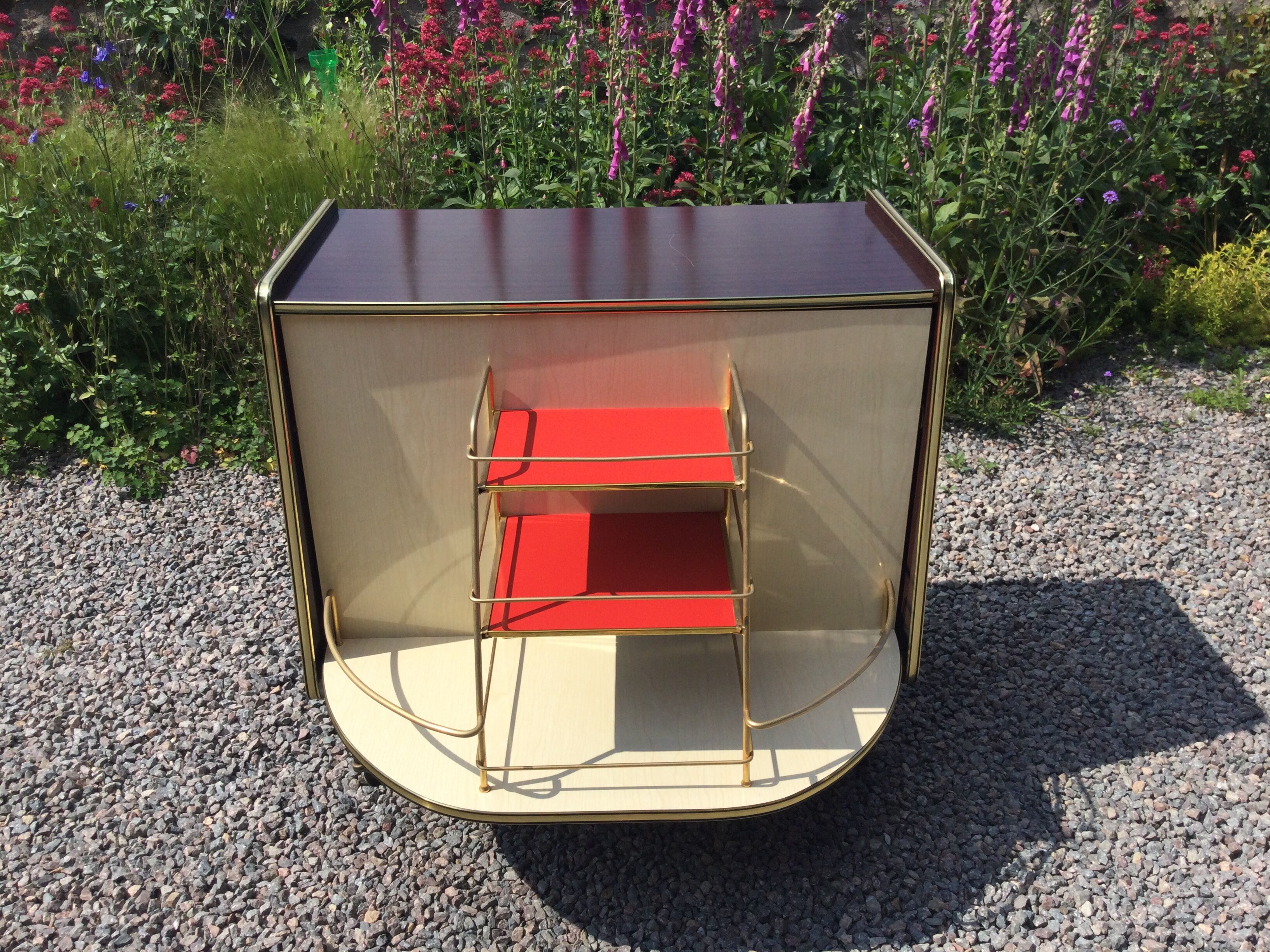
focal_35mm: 31
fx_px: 1137
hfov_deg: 58.4
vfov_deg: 45.4
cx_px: 635
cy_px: 476
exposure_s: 1/1698
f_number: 2.4
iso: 25
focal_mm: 3.3
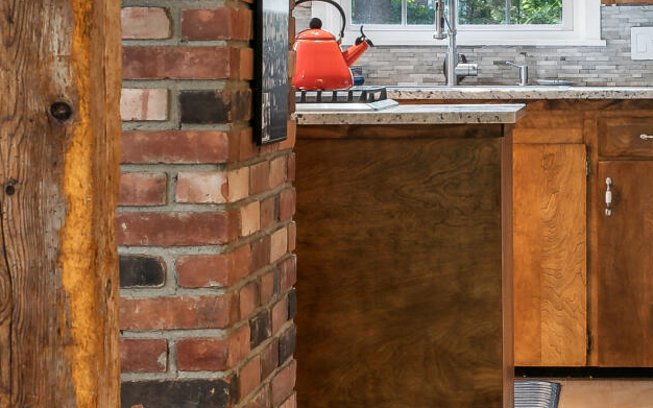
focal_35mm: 114
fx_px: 2028
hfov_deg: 18.1
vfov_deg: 11.4
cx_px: 544
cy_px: 44
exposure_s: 1/10
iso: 320
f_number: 7.1
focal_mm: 35
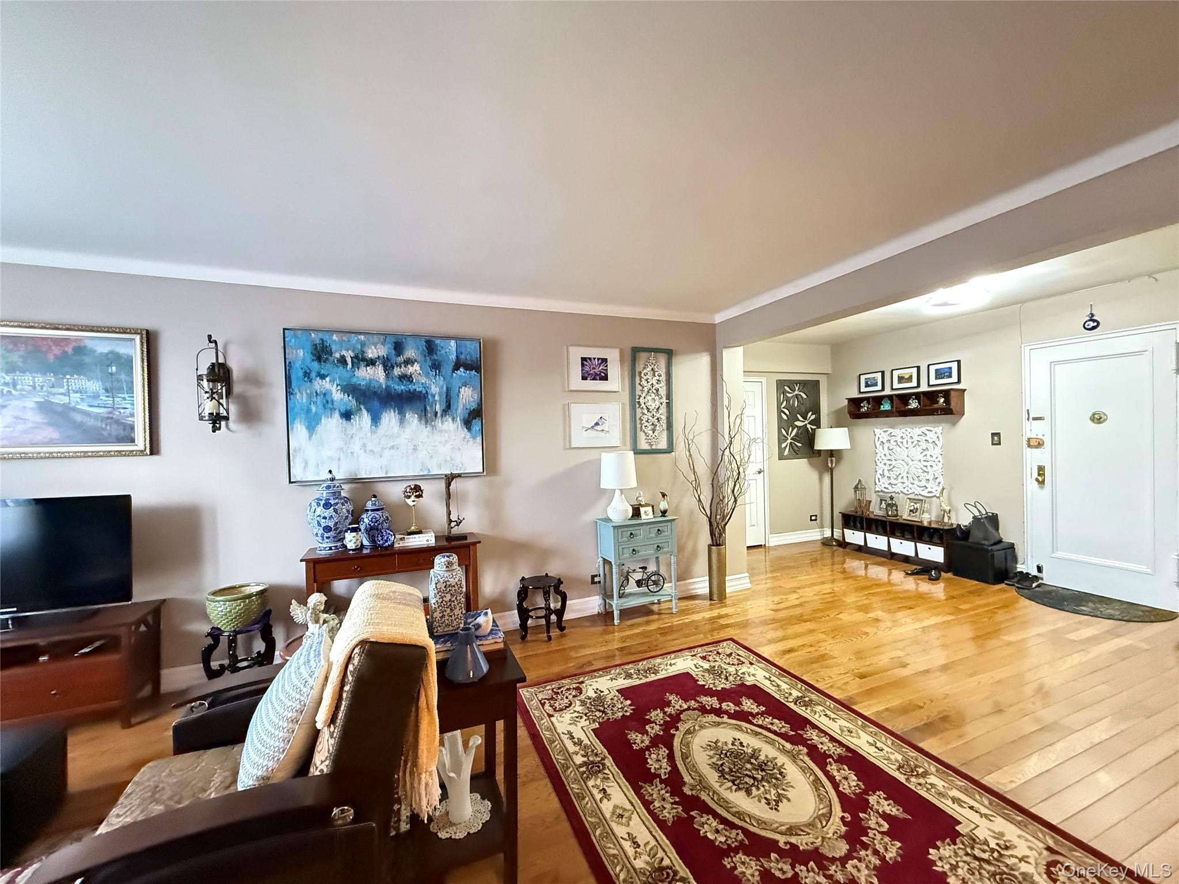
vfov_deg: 85.7
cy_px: 442
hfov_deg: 102.1
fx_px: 477
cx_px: 590
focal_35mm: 14
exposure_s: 1/40
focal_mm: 2.22
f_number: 2.2
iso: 1000
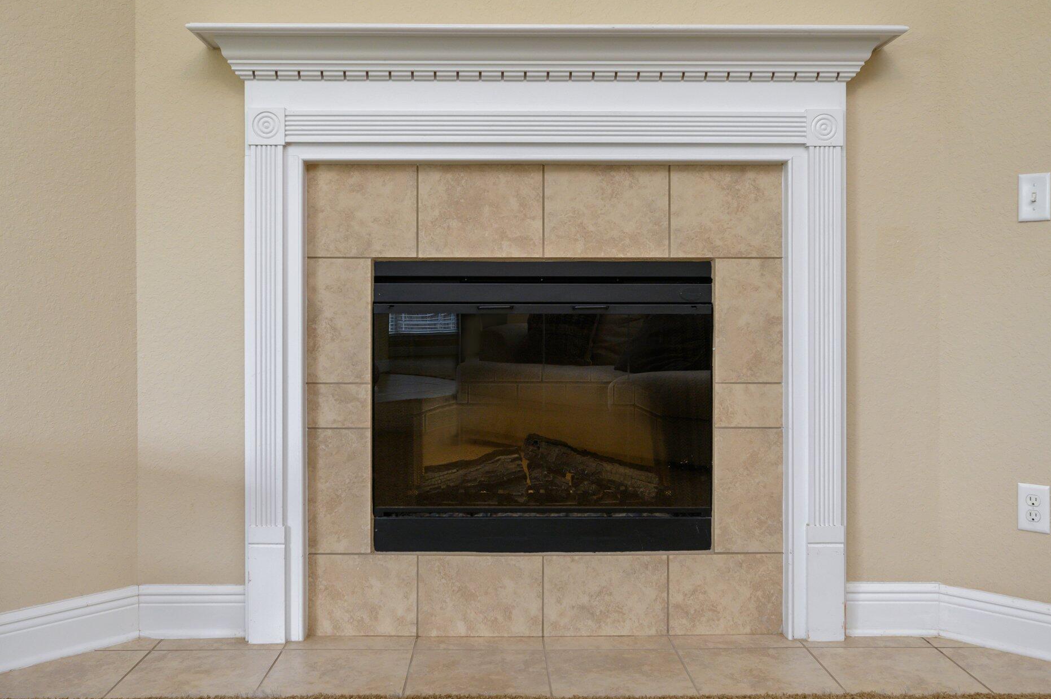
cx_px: 506
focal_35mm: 33
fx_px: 963
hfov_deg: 57.2
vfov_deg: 39.9
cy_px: 317
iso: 320
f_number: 9
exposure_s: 1/30
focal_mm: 30
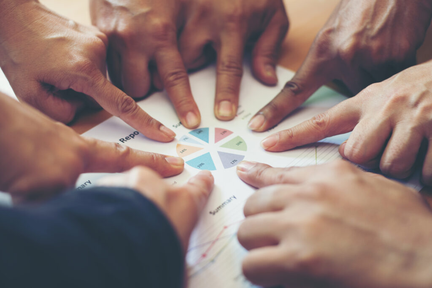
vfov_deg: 27.0
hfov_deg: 39.6
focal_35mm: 50
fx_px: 600
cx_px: 216
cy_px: 144
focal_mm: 50
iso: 250
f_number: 2.5
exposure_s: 1/100
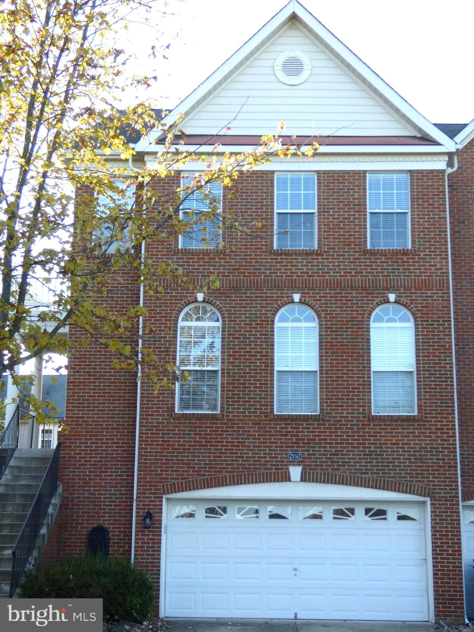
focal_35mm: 55
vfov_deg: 34.9
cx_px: 237
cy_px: 316
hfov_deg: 26.6
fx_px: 1004
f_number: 4
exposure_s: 1/125
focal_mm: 9.92
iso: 100
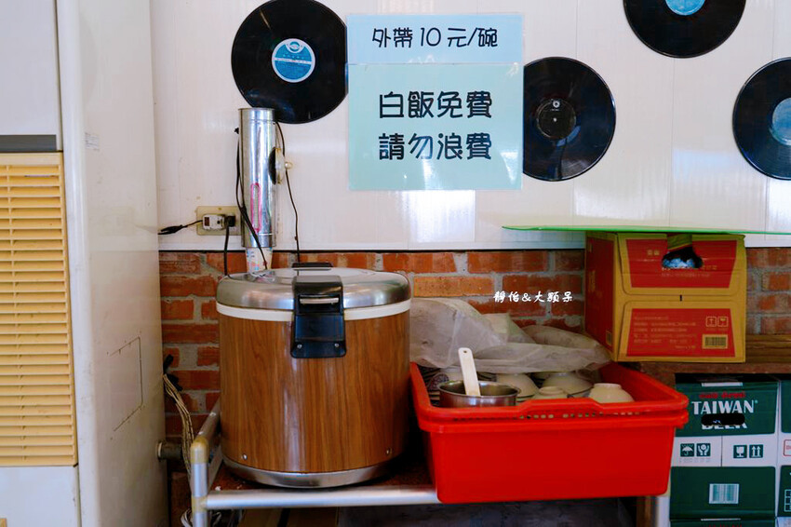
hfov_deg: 55.8
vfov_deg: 38.9
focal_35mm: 34
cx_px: 396
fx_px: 747
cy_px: 264
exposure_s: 1/60
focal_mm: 34
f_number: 4.5
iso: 320
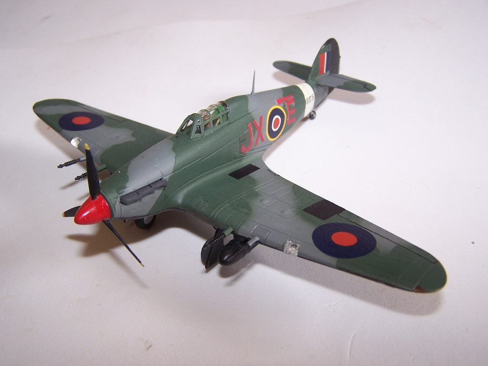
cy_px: 183
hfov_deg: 49.0
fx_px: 536
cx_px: 244
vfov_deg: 37.7
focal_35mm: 38
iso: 80
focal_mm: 6.3
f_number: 2.8
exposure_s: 1/60
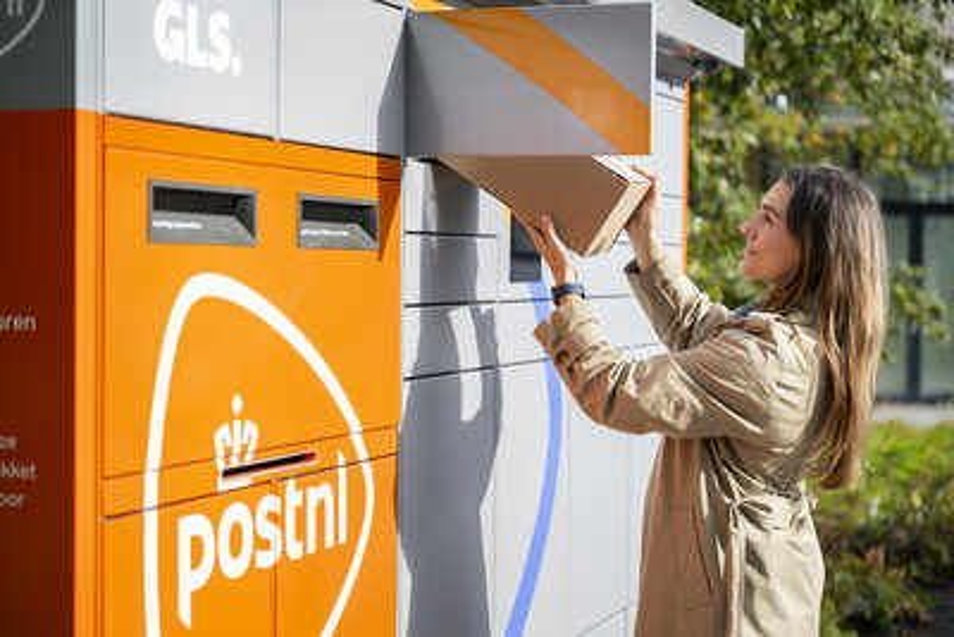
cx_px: 477
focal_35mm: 70
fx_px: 1856
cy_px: 318
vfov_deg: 19.5
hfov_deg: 28.8
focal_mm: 70
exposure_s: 1/2000
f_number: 2.8
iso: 320
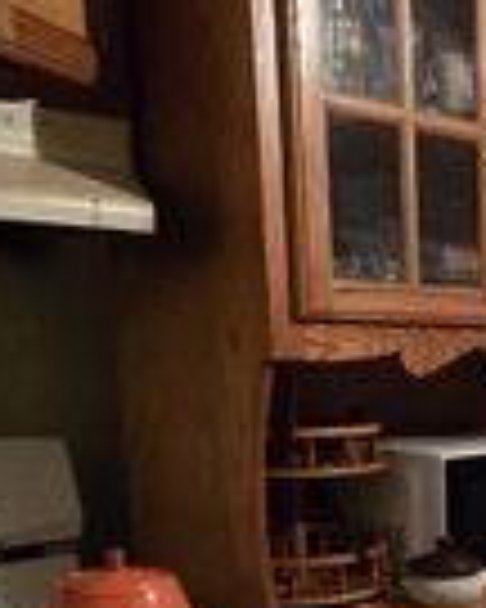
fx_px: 1079
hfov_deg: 21.9
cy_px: 603
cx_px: 693
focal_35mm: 60
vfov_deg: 29.4
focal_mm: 2.2
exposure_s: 1/60
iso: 800
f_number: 2.2
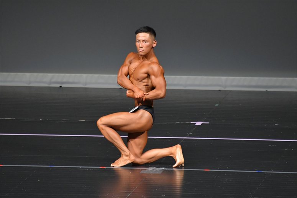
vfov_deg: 3.1
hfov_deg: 4.6
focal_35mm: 450
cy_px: 99
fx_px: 3711
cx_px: 148
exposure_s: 1/400
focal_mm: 300
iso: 4000
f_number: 5.6
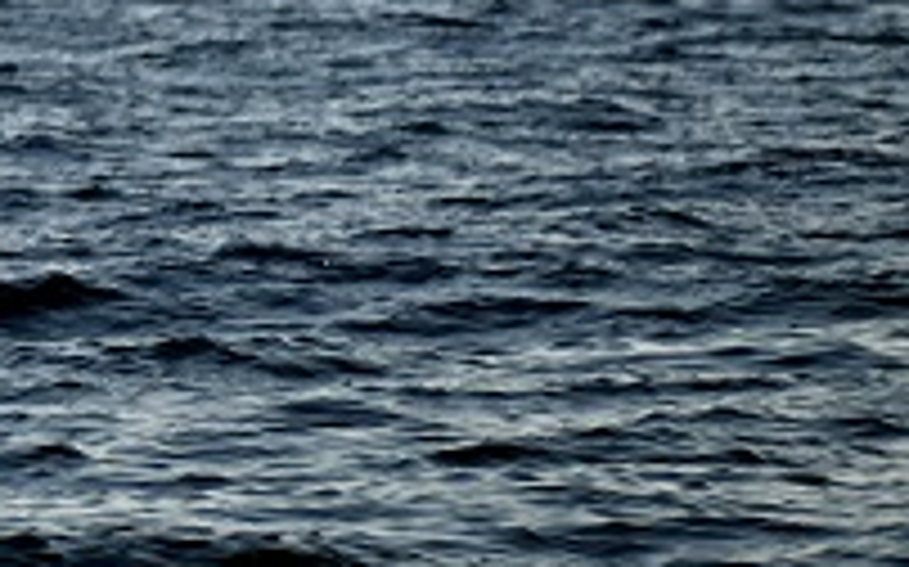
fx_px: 22457
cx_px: -621
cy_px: -790
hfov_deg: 2.3
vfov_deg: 1.4
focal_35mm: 907
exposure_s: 1/2500
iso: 100
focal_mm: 180
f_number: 5
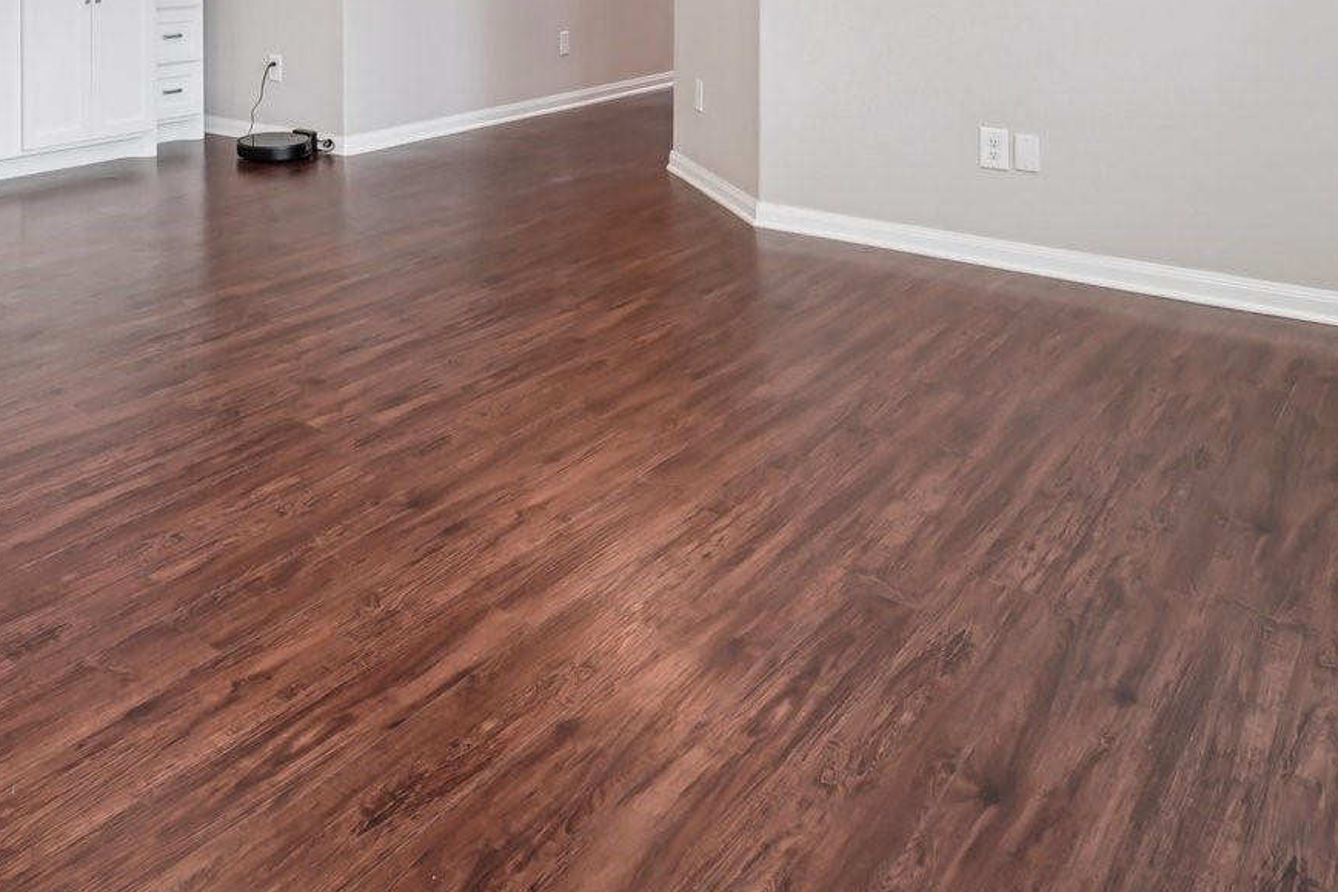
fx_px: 1226
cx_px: 286
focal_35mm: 33
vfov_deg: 34.3
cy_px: -99
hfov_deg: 53.8
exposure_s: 1/15
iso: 500
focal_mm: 14
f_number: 8
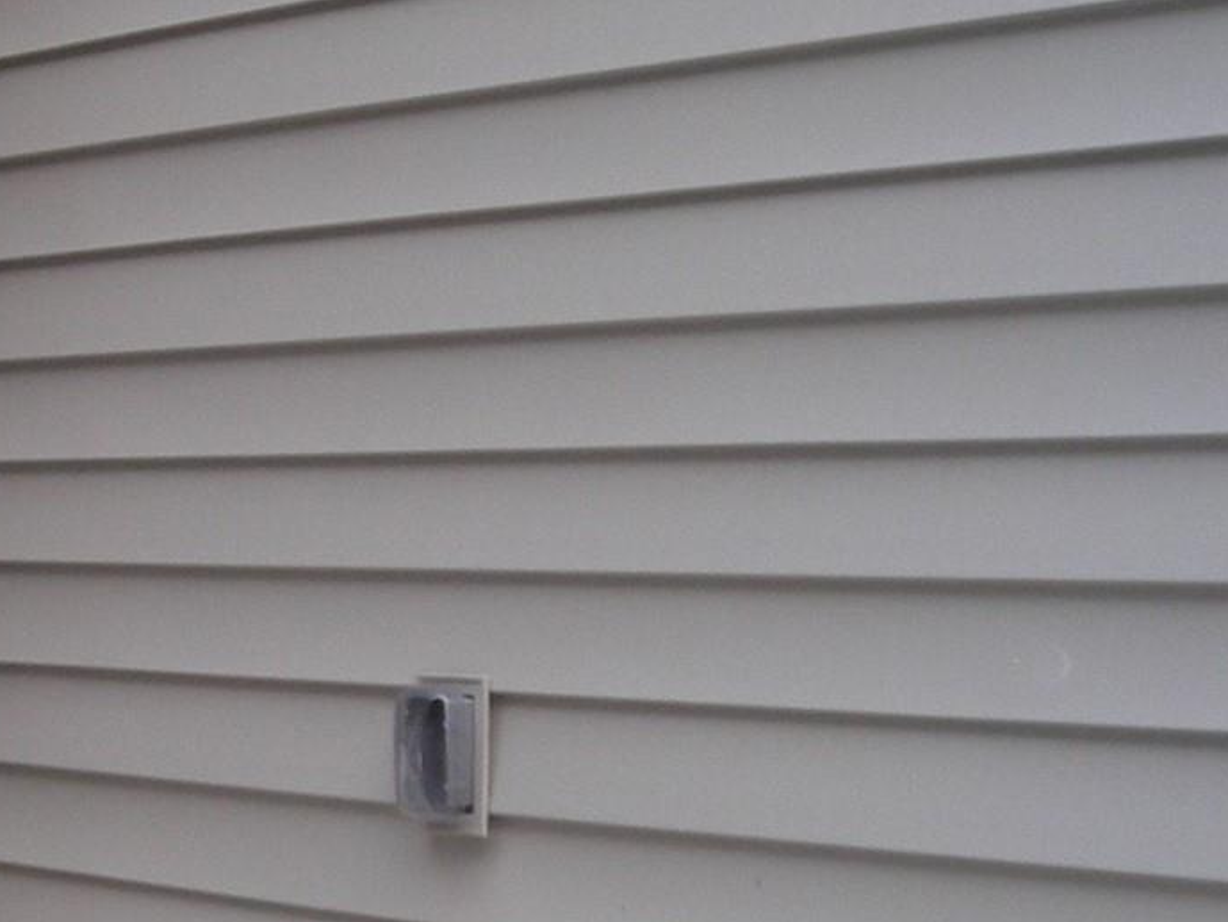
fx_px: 4009
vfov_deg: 13.1
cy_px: 710
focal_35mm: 113
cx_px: -219
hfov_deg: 16.7
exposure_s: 1/30
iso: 78
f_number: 3.2
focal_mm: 6.3
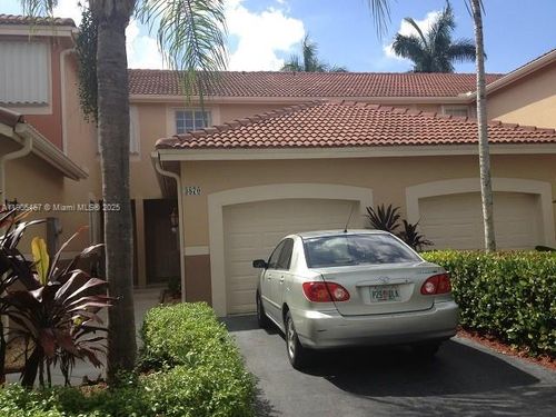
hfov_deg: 52.6
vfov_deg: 40.7
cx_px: 278
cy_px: 208
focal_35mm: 35
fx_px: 562
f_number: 2.4
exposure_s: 1/968
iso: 64
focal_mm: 4.28
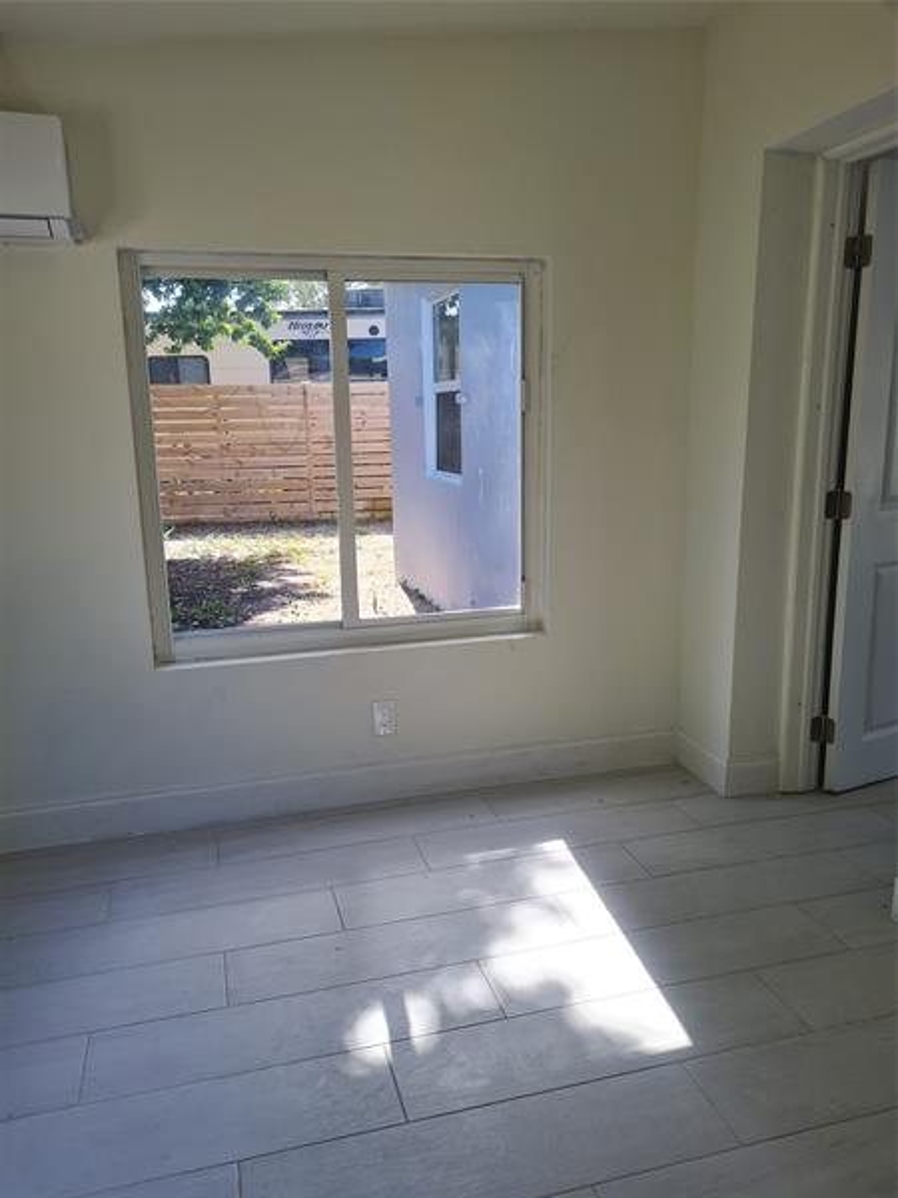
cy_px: 599
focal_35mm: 26
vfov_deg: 67.3
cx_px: 449
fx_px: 899
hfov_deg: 53.1
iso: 50
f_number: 1.8
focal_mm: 5.4
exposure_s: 1/284
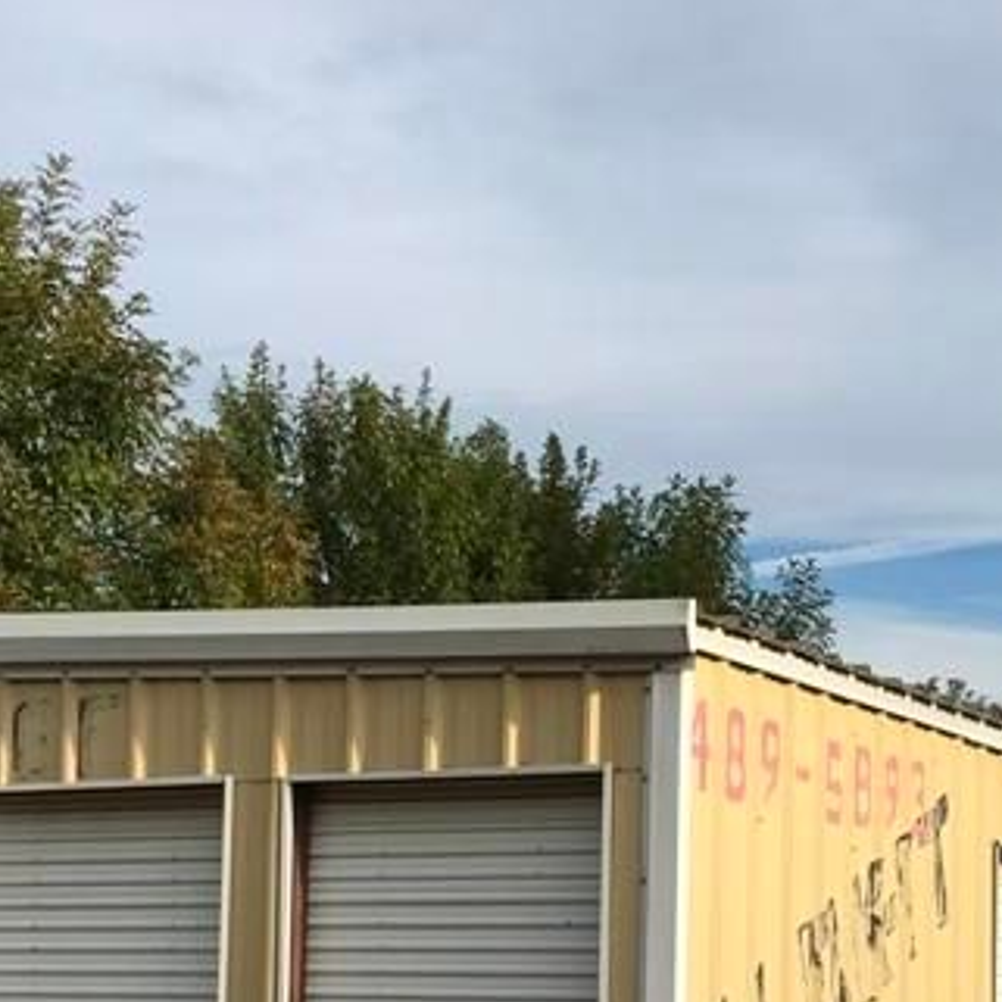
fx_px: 2587
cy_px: 887
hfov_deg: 21.9
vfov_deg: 21.5
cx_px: 546
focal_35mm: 79
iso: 20
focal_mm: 3.99
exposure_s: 1/1650
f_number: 1.8
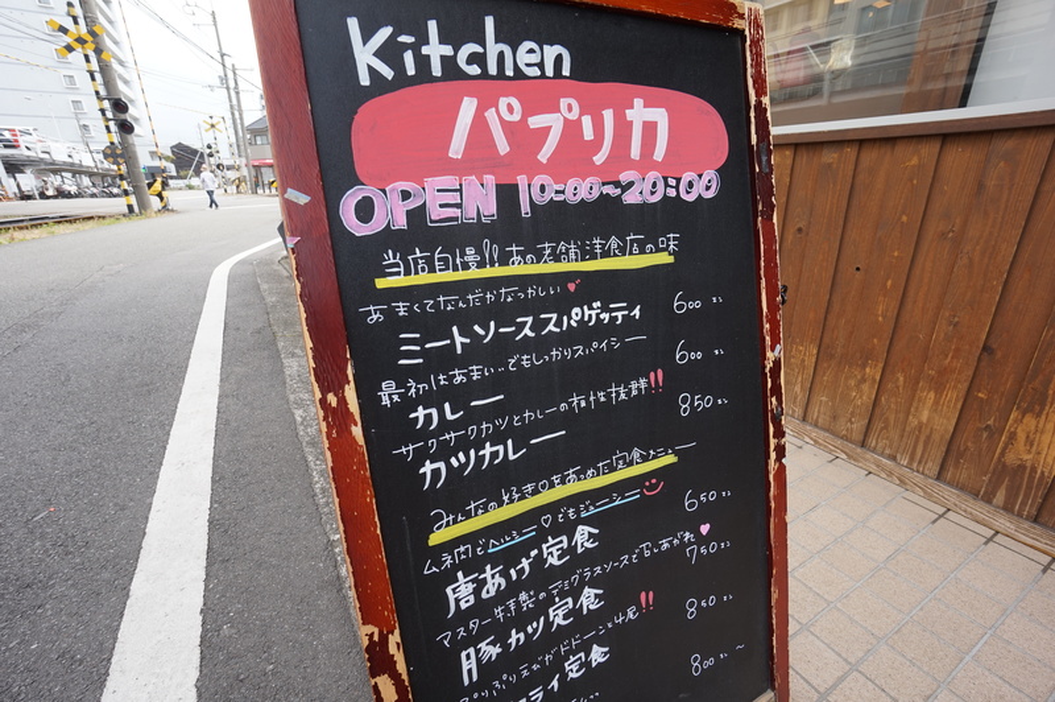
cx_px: 528
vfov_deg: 77.2
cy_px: 351
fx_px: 439
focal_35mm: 15
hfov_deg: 100.4
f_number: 6.3
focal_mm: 10
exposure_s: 1/80
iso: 100
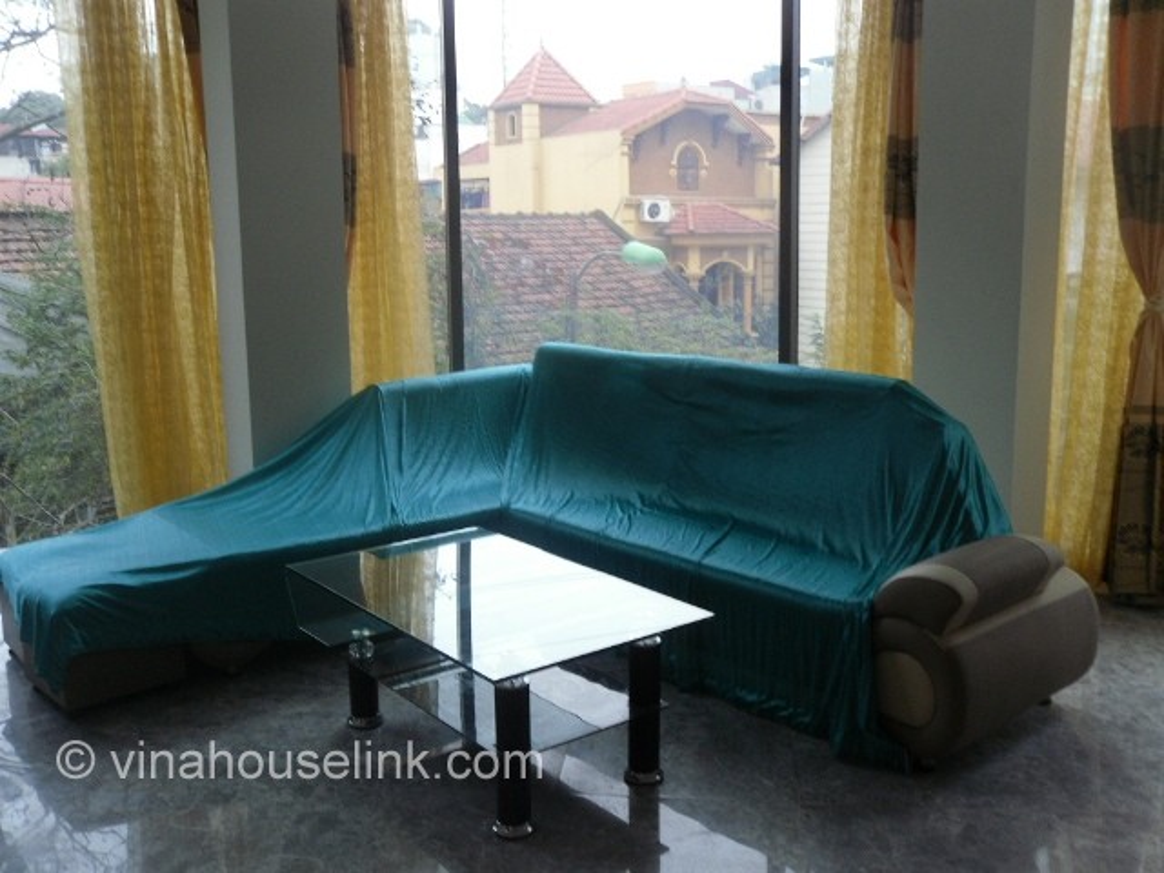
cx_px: 582
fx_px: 1177
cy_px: 436
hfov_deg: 52.6
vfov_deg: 40.7
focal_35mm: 35
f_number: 3.5
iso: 100
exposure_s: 1/45
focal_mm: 6.3
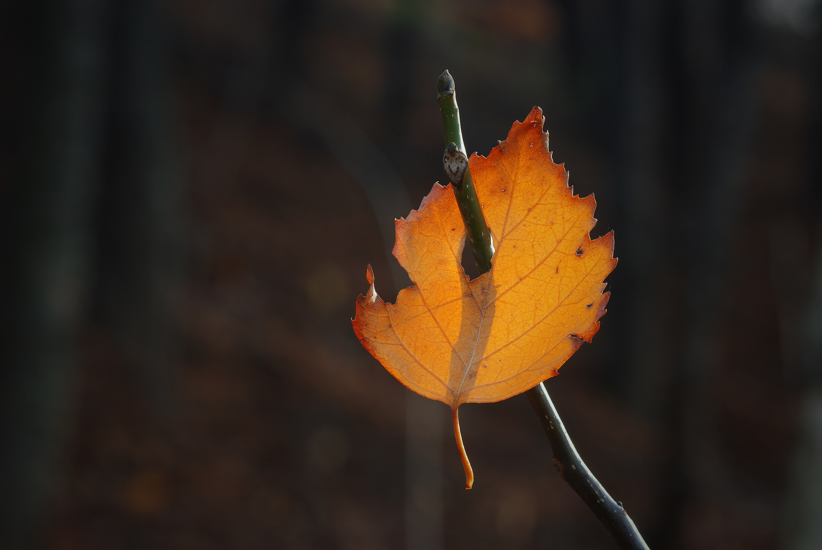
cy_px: 275
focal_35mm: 150
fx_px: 3429
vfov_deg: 9.2
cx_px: 411
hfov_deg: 13.7
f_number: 8
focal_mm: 100
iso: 100
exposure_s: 1/13
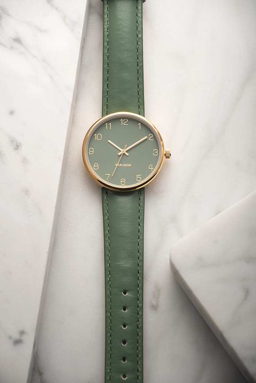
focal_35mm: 160
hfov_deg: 8.6
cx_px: 128
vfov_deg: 12.8
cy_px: 192
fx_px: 1704
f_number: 13
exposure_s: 1/125
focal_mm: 160
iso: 50
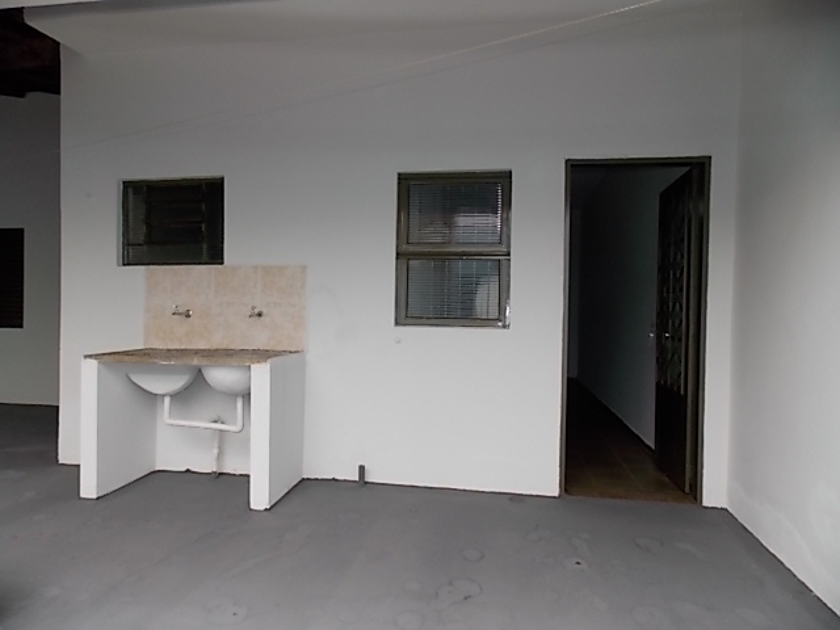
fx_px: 558
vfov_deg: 58.9
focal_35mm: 23
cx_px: 420
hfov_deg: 73.9
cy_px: 315
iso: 80
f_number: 3.1
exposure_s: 1/200
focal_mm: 4
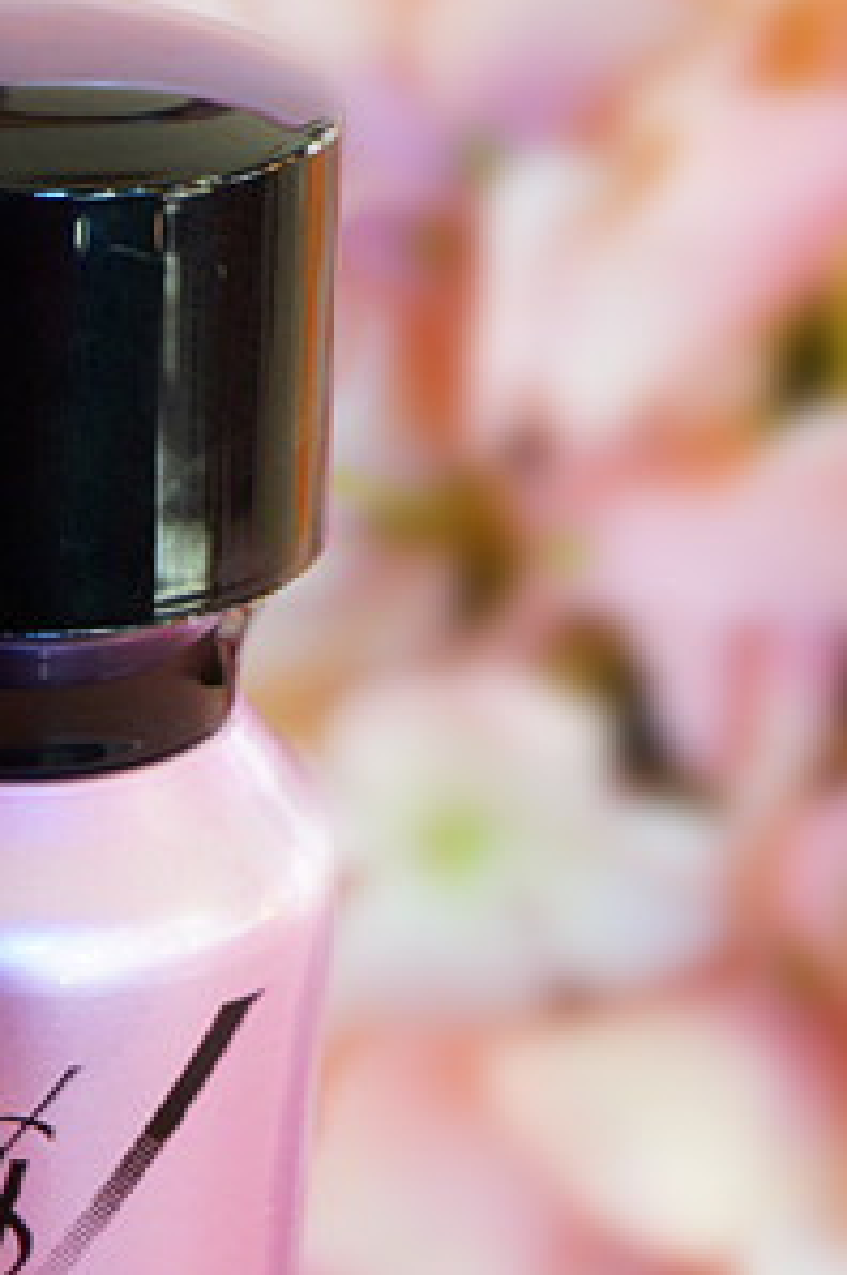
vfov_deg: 11.6
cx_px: -71
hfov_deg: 7.7
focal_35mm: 177
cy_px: 954
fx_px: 6261
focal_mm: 44
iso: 400
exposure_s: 1/13
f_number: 5.6
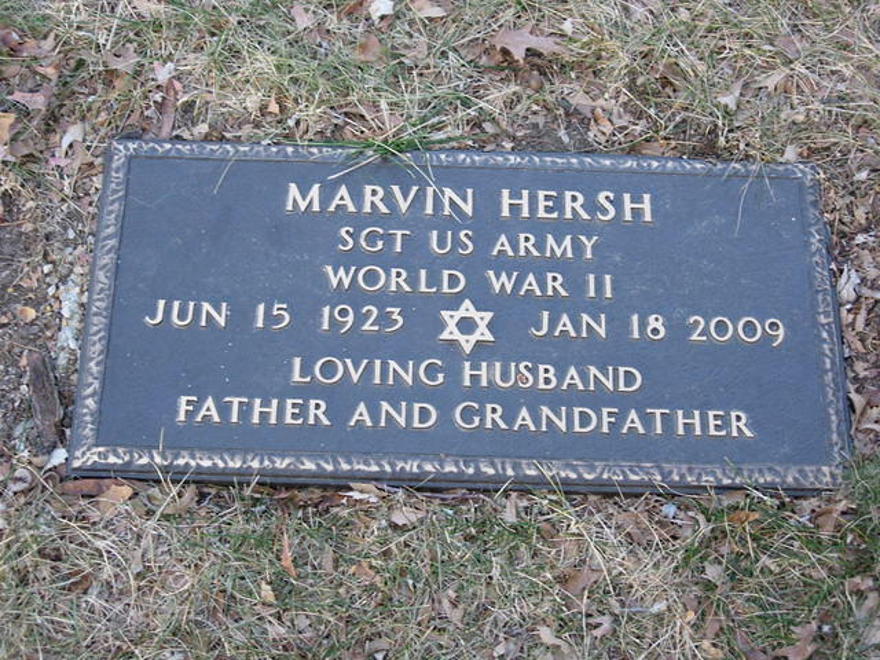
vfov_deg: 24.0
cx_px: 440
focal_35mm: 61
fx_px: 1551
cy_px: 330
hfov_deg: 31.7
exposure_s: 1/49.3
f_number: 3.5
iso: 64
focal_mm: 12.7
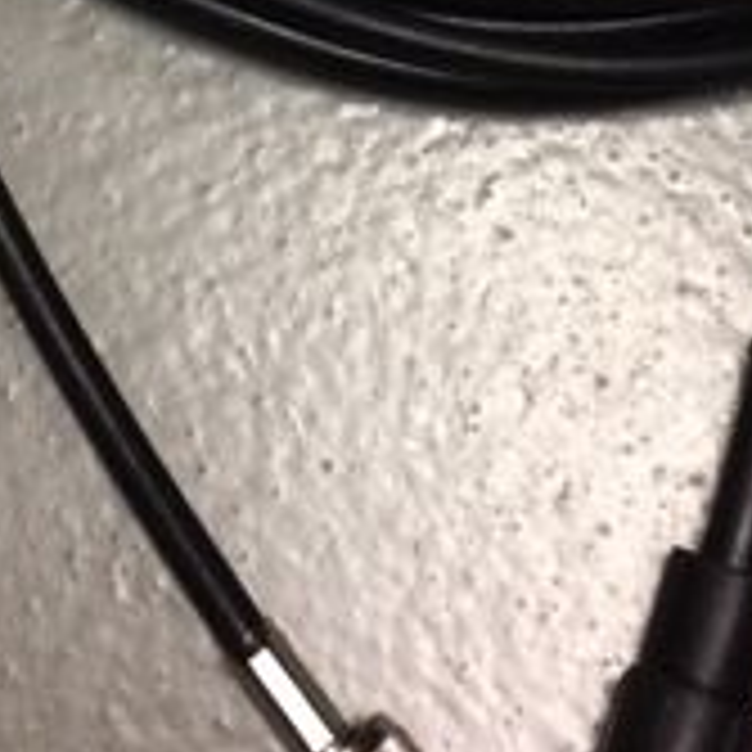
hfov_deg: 14.8
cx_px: 306
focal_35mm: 118
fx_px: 2900
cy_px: -500
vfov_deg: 13.6
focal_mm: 4.15
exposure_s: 1/33
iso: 320
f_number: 2.2
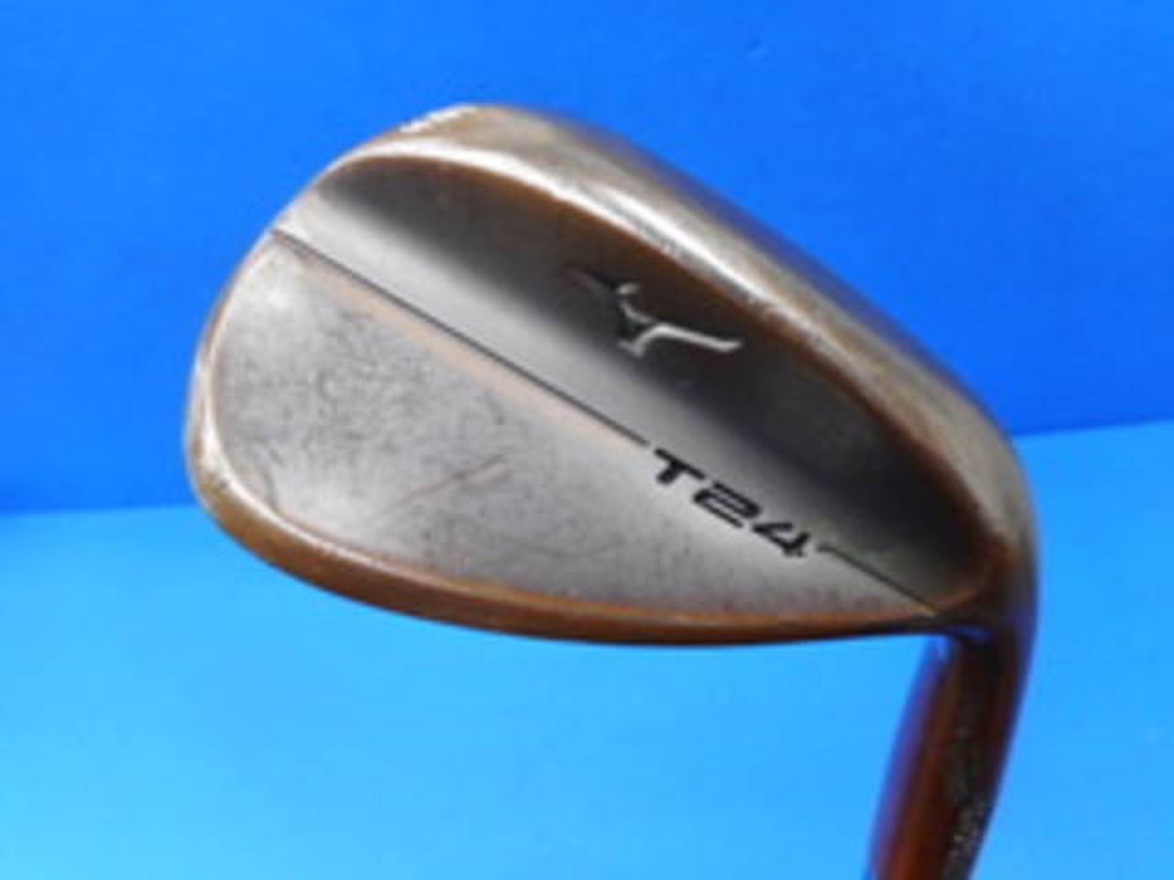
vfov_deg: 54.9
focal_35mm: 25
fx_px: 848
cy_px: 440
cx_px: 587
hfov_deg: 69.4
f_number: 3.7
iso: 180
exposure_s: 1/30
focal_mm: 4.5
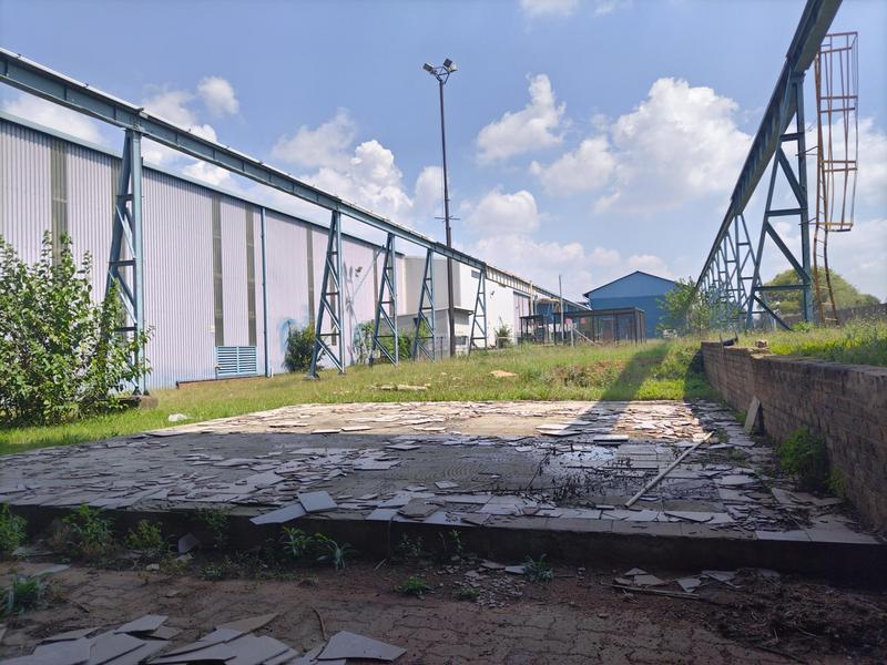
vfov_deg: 53.1
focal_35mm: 26
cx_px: 444
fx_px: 666
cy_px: 332
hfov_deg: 67.3
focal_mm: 4.7
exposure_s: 1/1122
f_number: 1.8
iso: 100
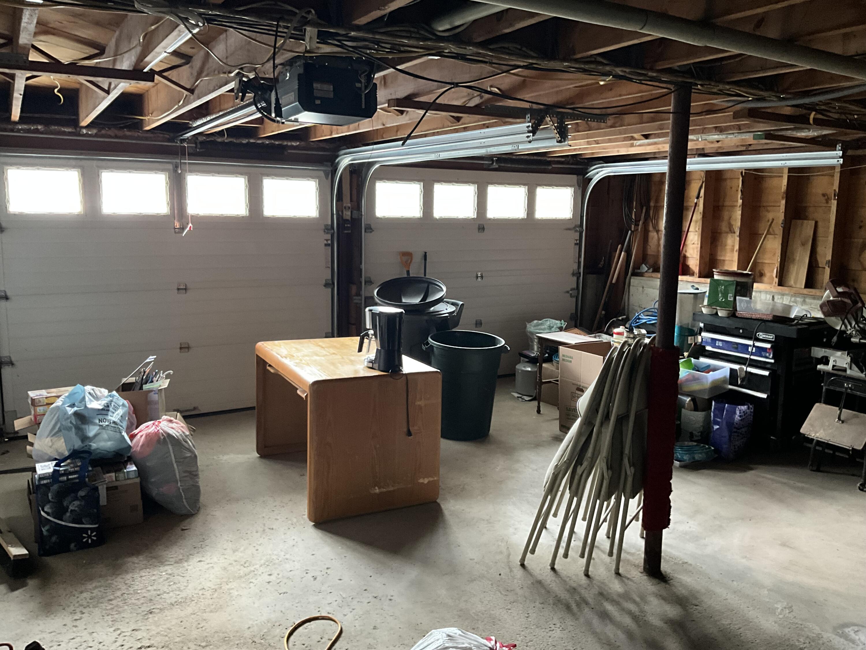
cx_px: 433
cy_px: 325
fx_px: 726
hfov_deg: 61.7
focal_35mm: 29
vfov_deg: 48.2
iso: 320
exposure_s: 1/51
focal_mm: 3
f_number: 1.8
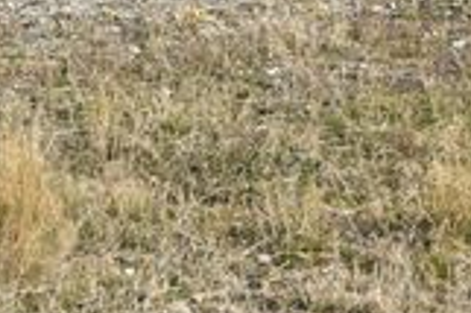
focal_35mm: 172
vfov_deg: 7.6
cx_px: 246
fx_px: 2248
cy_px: -307
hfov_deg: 12.0
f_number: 10
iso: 200
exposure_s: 1/400
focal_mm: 24
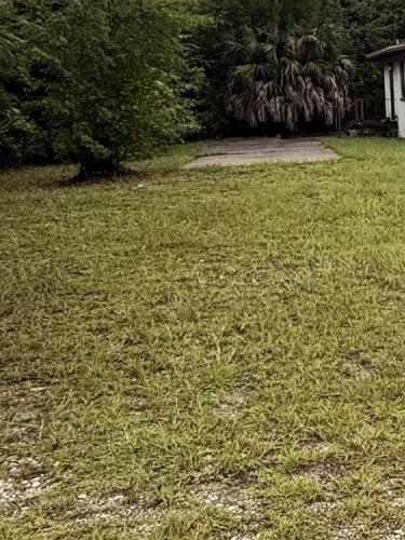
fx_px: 874
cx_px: 534
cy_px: 189
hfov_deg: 23.0
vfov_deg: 34.1
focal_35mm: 56
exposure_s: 1/2506
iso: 64
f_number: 2.2
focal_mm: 2.22
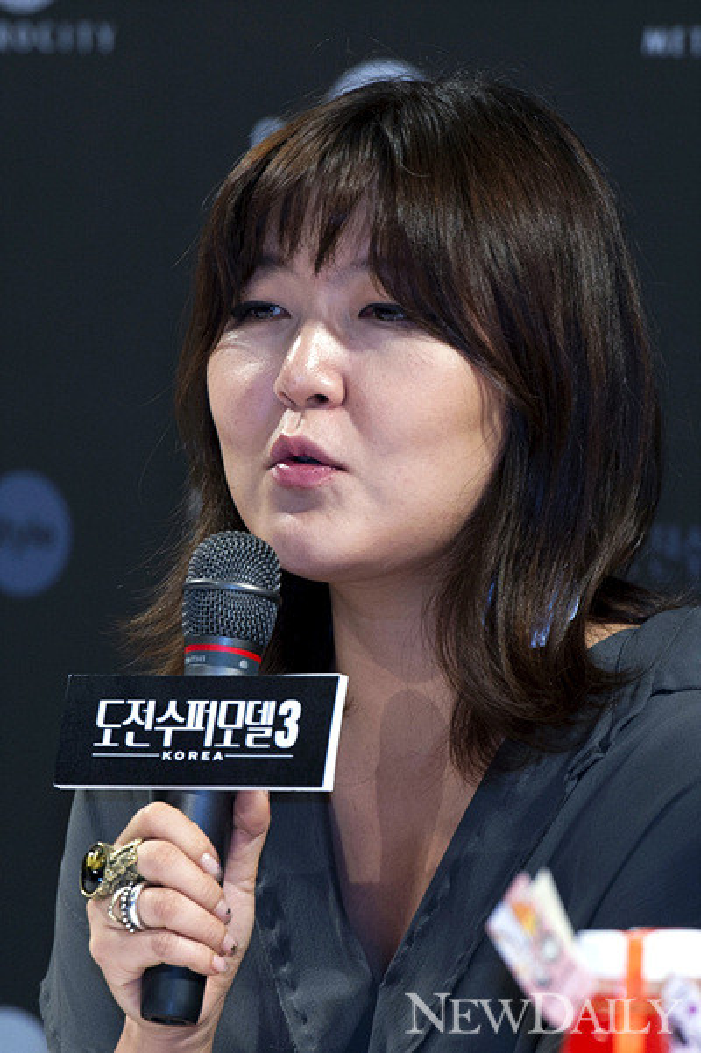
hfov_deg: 6.9
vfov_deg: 10.3
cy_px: 526
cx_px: 350
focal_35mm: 200
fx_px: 5848
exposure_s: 1/250
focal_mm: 200
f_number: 4
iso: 800
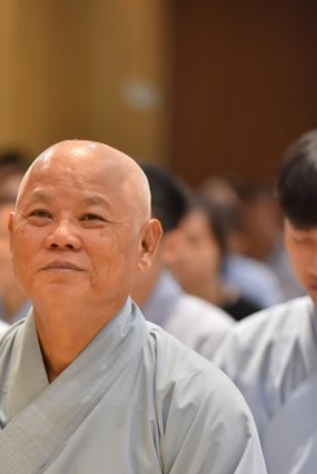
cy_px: 406
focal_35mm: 239
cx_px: 43
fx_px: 3154
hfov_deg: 5.7
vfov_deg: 8.6
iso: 1250
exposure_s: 1/250
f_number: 2.8
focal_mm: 135
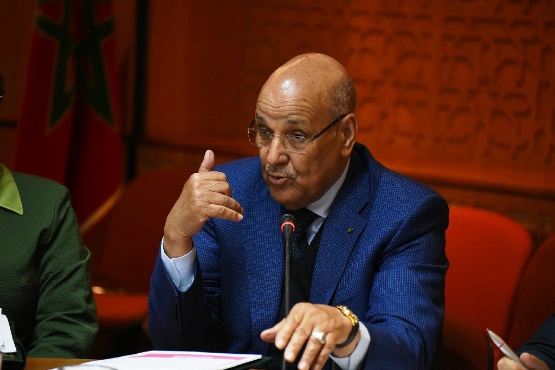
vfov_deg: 8.9
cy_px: 185
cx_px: 278
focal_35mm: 155
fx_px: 2390
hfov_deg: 13.2
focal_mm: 155
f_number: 4.8
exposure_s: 1/200
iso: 3200
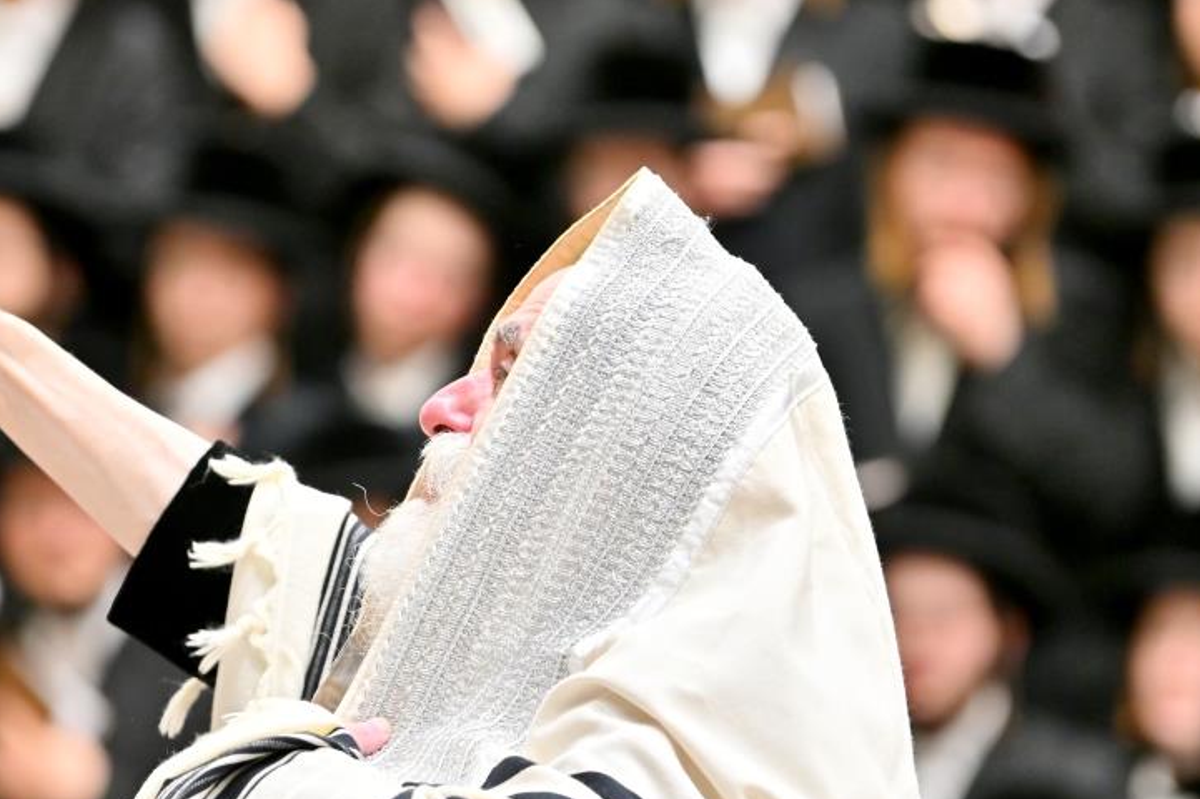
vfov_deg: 3.9
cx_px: 451
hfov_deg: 5.9
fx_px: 11694
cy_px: 483
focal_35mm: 351
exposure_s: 1/250
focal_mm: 165
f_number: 2.8
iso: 400
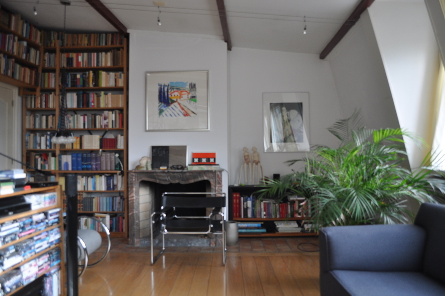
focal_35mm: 30
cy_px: 148
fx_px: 370
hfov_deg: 62.0
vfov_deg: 43.5
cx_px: 222
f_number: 4
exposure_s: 1/60
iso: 450
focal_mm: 20
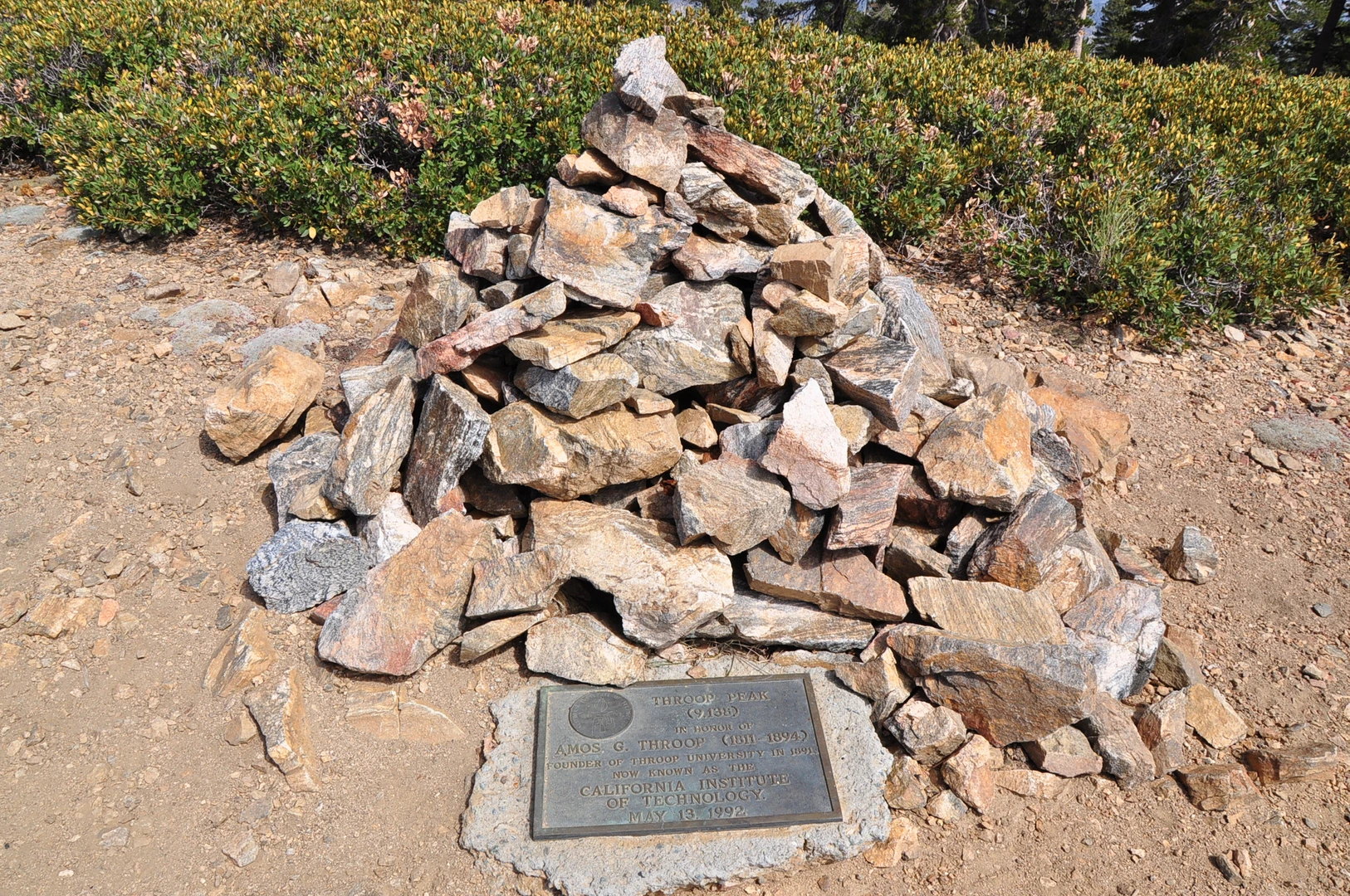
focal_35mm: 27
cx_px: 675
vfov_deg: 47.8
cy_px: 448
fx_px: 1011
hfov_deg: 67.4
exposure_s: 1/320
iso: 200
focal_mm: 18
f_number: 10
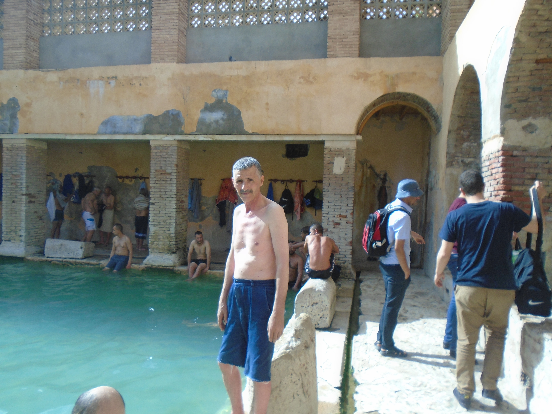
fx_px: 431
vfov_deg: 51.4
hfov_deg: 65.3
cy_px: 206
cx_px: 267
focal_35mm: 27
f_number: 3.2
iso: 100
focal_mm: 4.6
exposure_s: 1/400
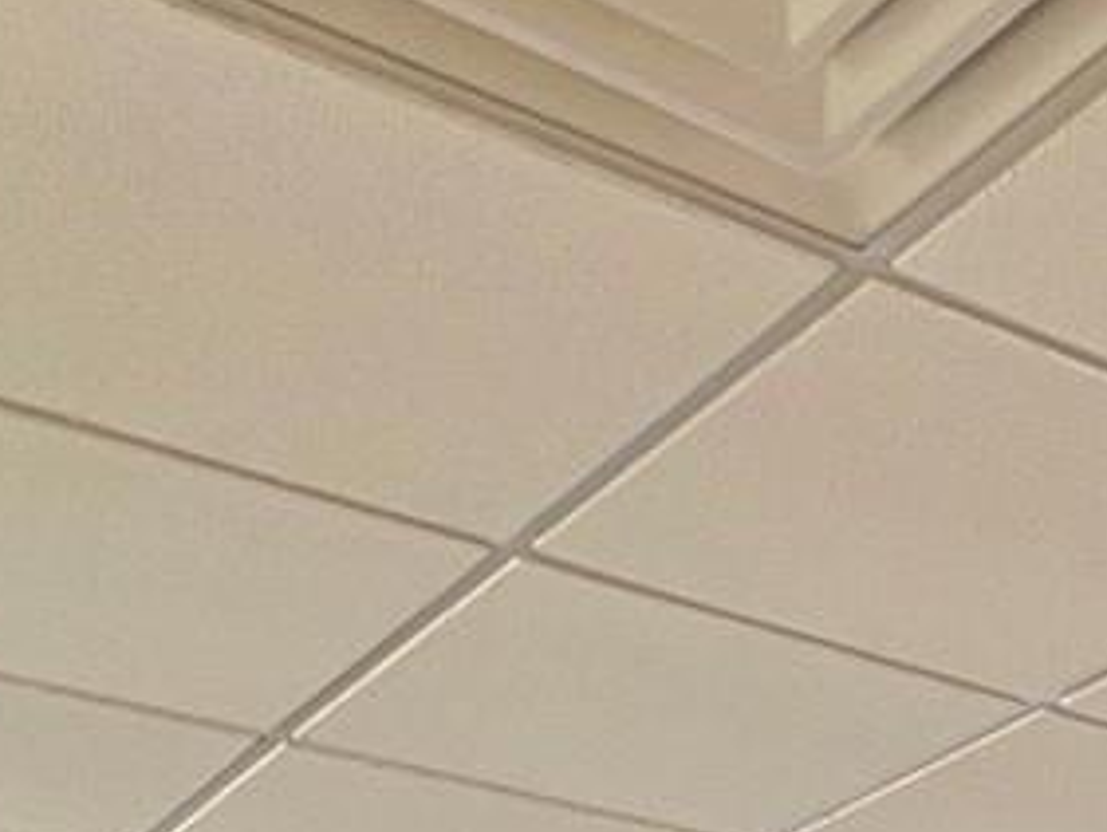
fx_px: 2367
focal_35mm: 74
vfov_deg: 14.8
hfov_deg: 24.6
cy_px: 1837
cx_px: 1202
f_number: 1.8
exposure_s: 1/193
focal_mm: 1.57
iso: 32
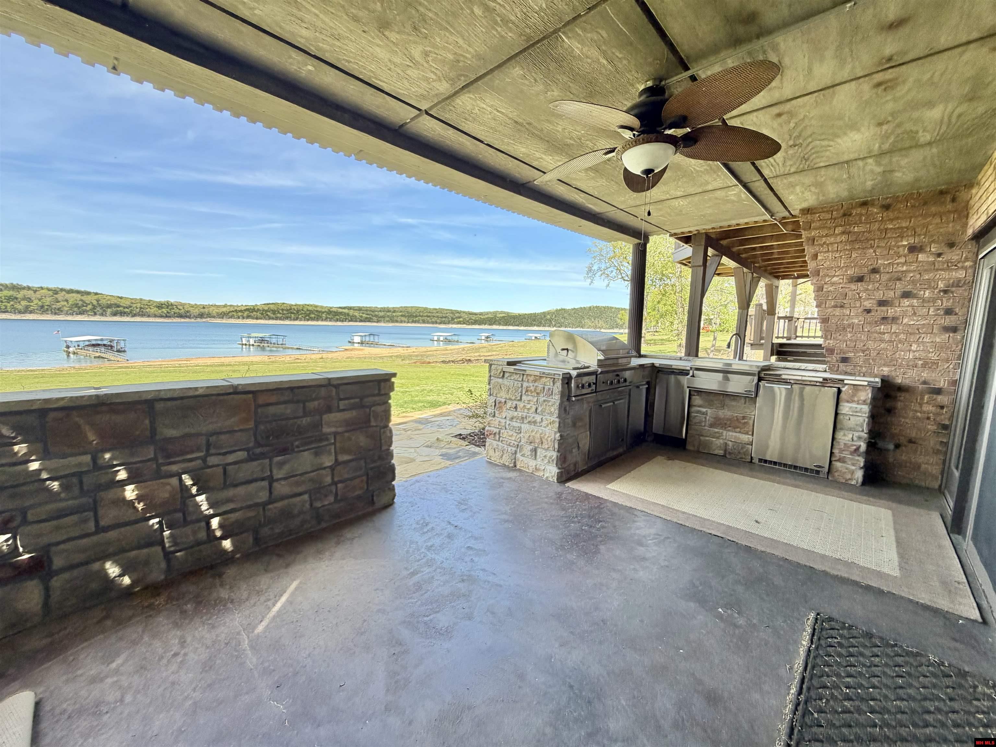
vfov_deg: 85.7
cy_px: 374
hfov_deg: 102.1
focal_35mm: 14
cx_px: 498
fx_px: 403
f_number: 2.2
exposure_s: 1/168
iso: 64
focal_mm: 2.22
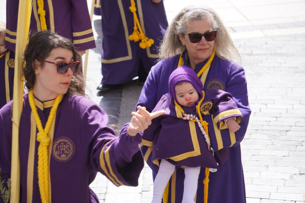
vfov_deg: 11.1
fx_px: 1042
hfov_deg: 16.7
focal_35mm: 123
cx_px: 152
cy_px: 102
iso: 100
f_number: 5.6
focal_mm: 82
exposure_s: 1/200
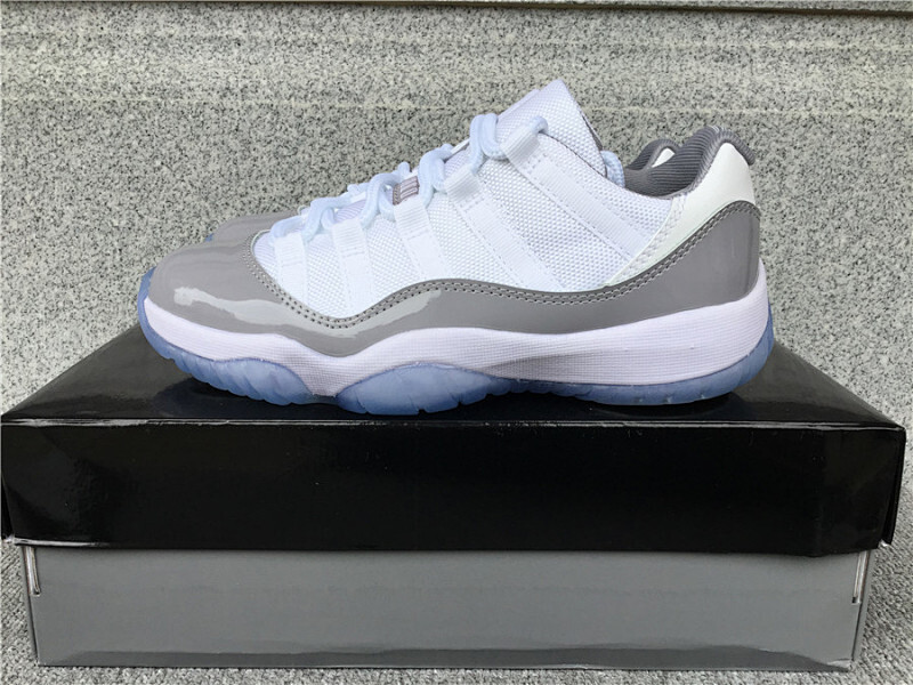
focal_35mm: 31
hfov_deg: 58.4
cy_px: 342
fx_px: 818
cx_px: 456
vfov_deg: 45.4
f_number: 2.4
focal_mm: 3.3
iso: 25
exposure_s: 1/251
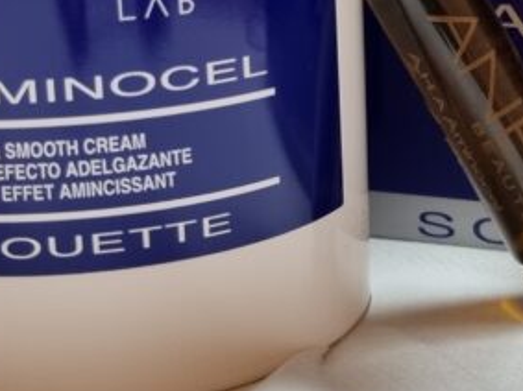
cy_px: -33
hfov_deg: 20.6
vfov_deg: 15.3
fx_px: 1420
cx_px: 418
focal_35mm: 94
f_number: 1.8
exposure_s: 1/50
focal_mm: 5.4
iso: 320
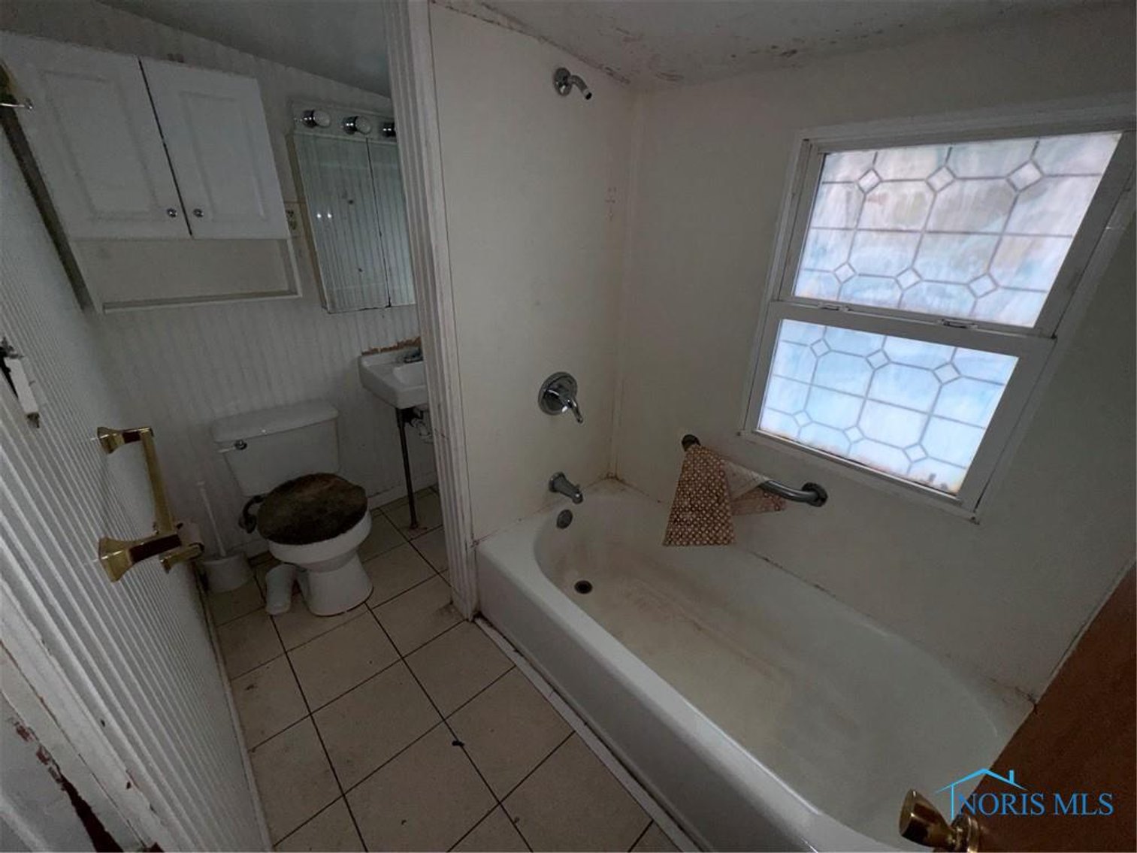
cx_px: 568
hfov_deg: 102.1
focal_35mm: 14
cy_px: 426
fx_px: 460
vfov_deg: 85.7
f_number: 2.2
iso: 50
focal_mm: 2.22
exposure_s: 1/122
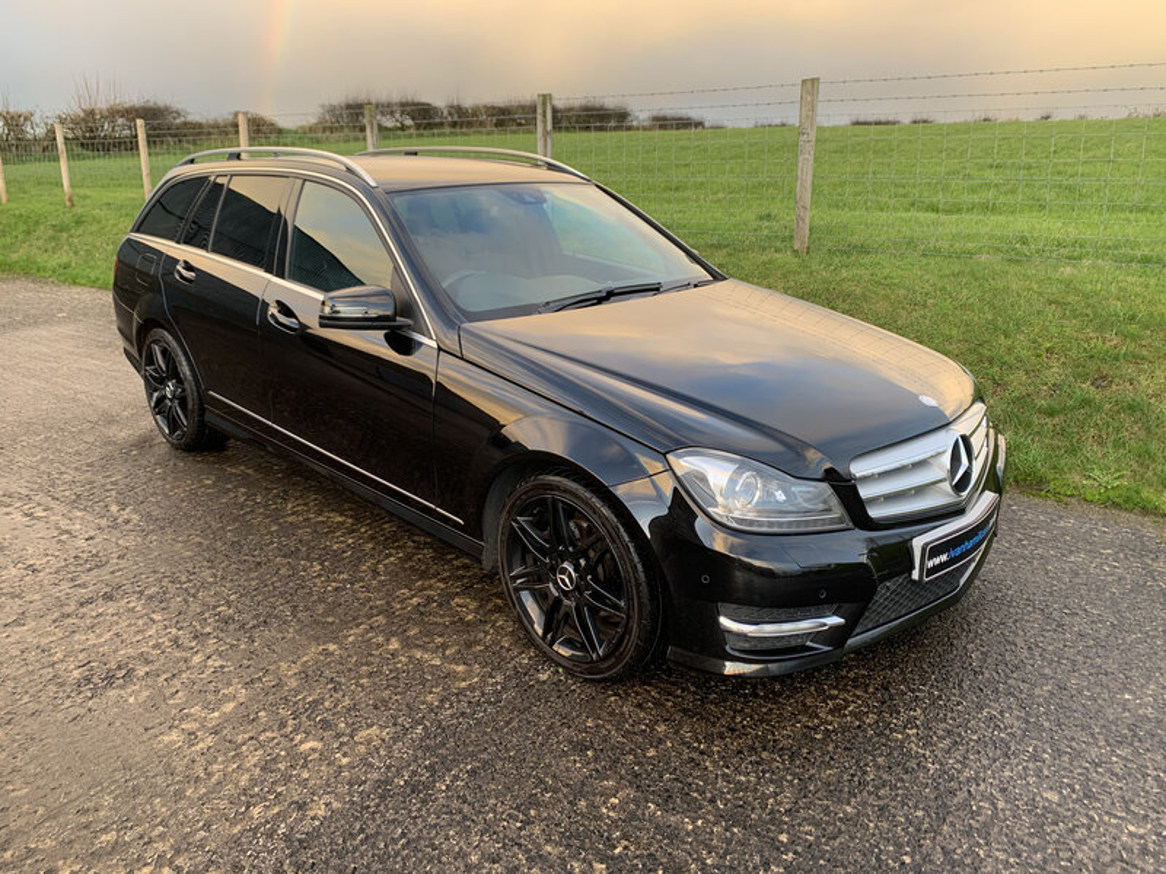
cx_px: 583
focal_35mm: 26
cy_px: 437
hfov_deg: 67.3
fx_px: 876
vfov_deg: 53.1
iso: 50
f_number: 1.8
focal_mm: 4.25
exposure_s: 1/121
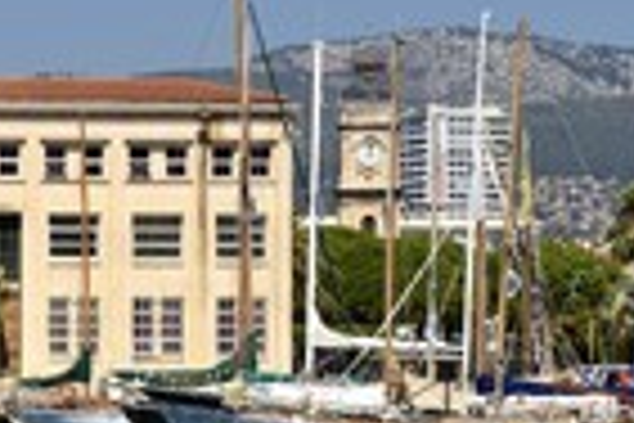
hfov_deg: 9.8
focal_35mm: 208
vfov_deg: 6.6
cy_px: 356
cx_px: -63
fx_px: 3663
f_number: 14
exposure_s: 1/250
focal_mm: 70
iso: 200
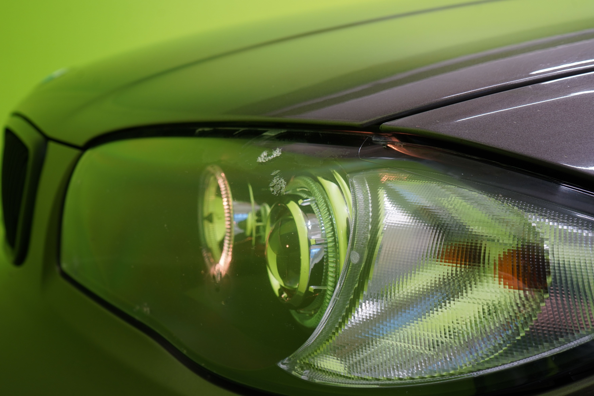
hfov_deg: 53.1
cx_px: 297
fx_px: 594
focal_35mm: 36
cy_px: 198
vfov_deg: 36.9
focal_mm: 36
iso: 640
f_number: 5.6
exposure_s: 1/30
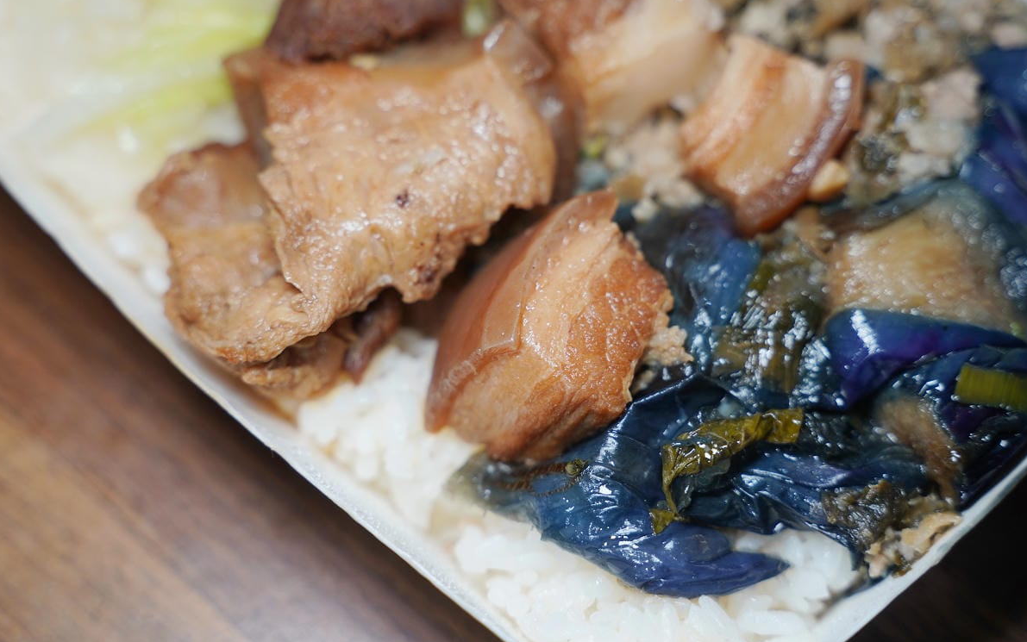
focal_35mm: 77
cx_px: 512
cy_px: 306
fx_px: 2156
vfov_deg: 16.9
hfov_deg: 26.8
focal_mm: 75
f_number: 4
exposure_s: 1/80
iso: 200
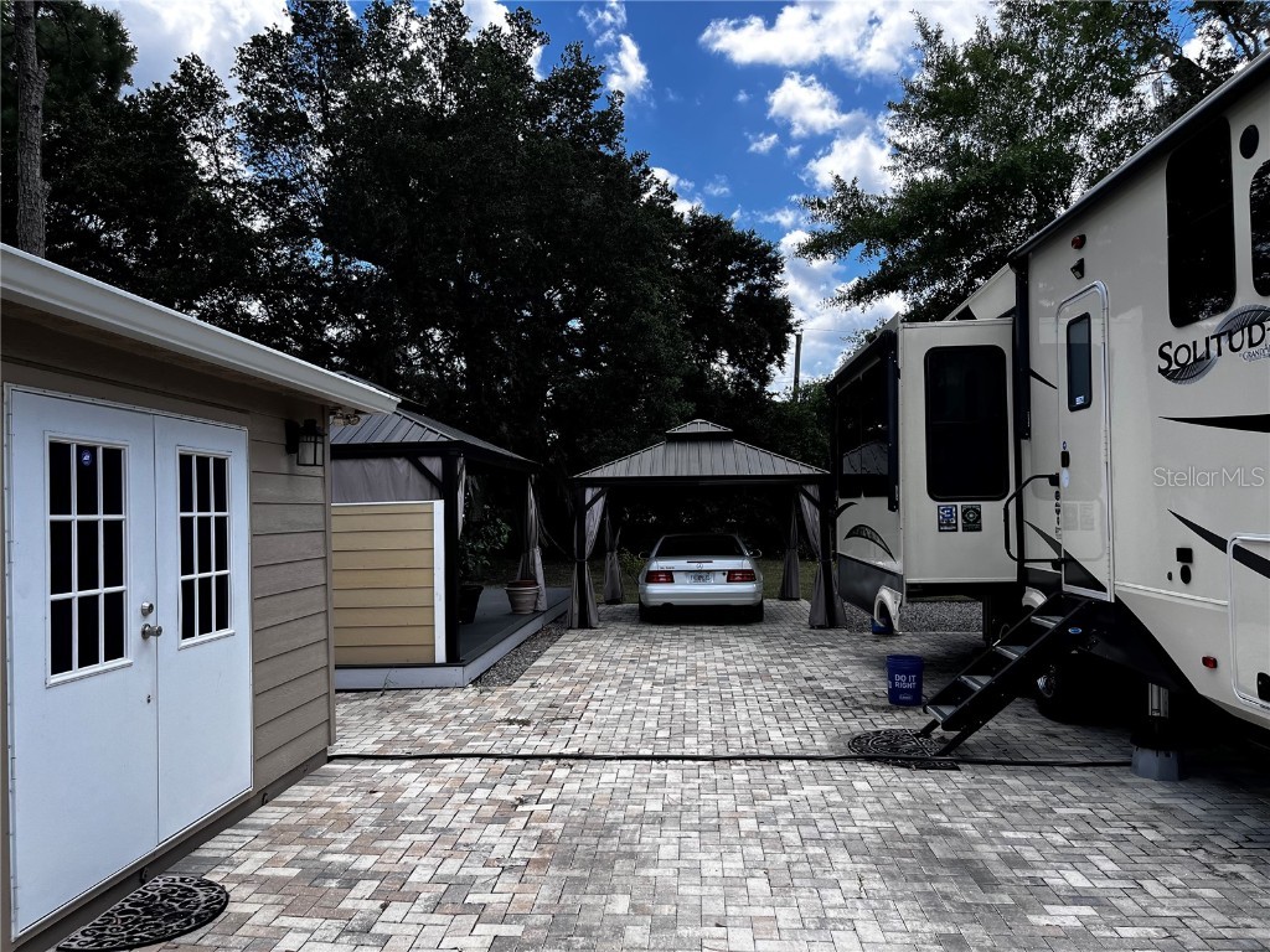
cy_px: 476
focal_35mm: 26
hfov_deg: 67.3
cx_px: 635
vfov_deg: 53.1
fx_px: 954
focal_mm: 5.1
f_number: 1.6
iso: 50
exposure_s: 1/1441
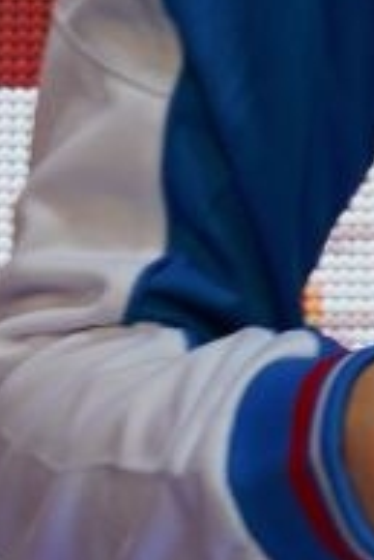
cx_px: 800
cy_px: -293
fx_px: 29024
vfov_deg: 1.1
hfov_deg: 0.7
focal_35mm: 1866
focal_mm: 200
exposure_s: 1/250
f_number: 2.8
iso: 160
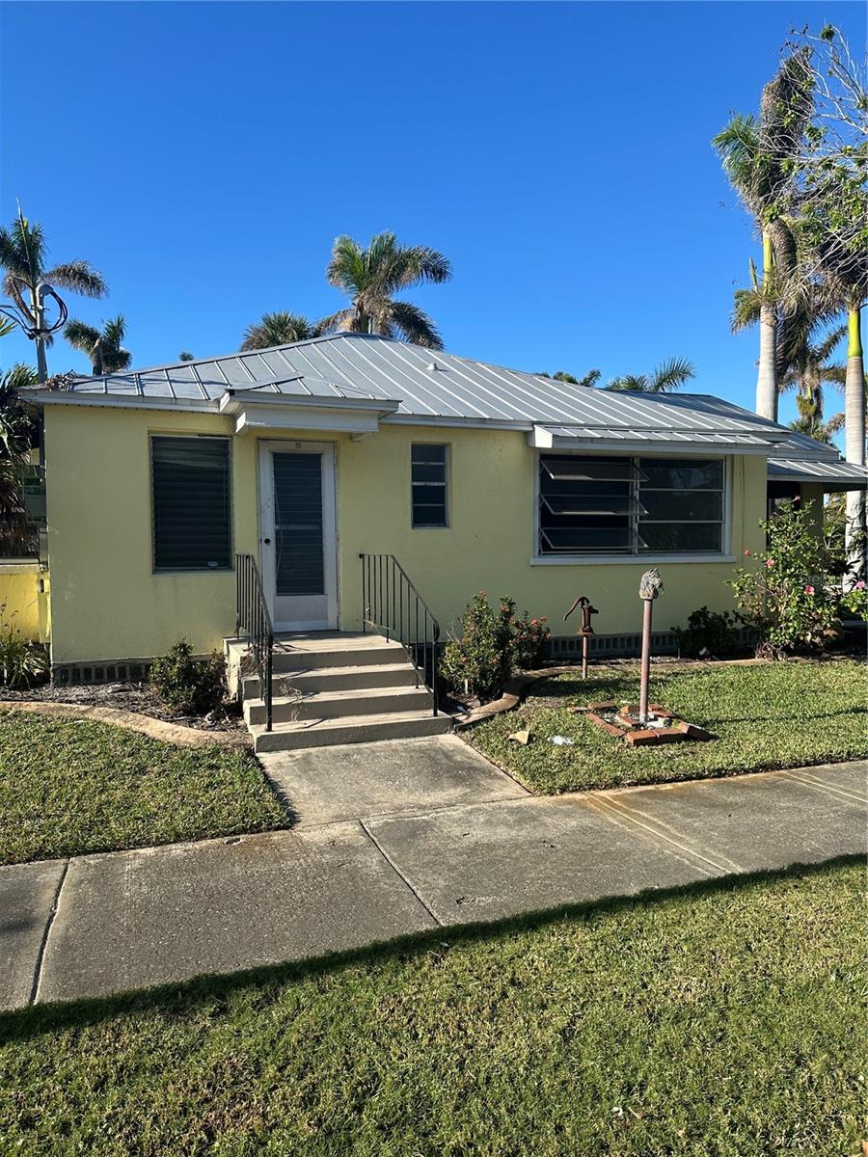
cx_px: 434
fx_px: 802
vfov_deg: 71.6
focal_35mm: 24
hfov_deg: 56.8
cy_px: 578
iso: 80
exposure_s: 1/2967
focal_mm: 6.86
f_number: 1.78
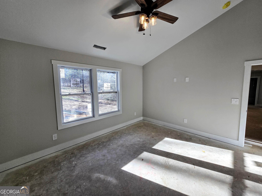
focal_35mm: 13
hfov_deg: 106.2
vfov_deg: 89.9
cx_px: 131
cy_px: 98
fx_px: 98
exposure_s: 1/337
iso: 50
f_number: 2.2
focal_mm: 2.2
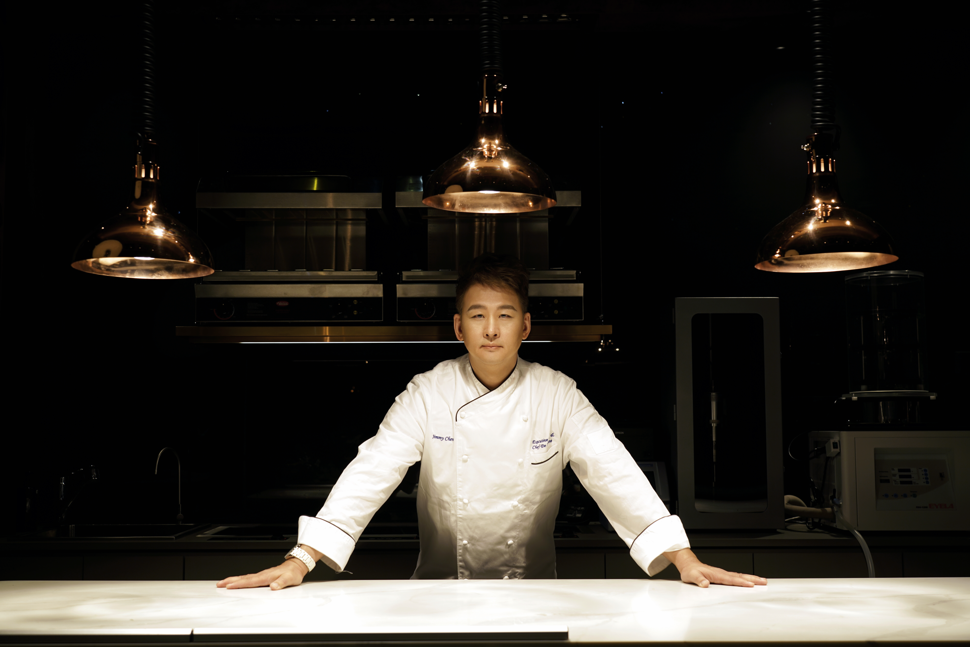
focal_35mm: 42
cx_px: 485
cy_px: 324
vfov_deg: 31.9
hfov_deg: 46.4
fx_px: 1132
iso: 160
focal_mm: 42
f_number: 5
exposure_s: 1/40
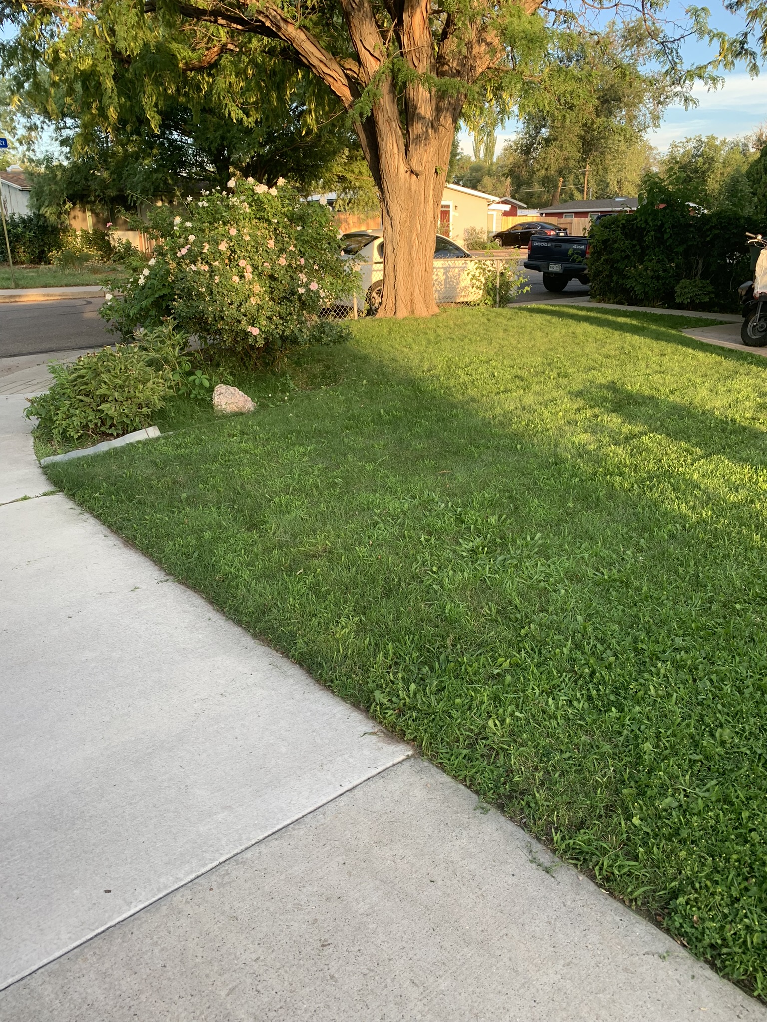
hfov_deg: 53.1
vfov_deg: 67.3
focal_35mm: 26
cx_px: 384
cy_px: 511
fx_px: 768
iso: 40
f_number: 1.8
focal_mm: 4.25
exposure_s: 1/121
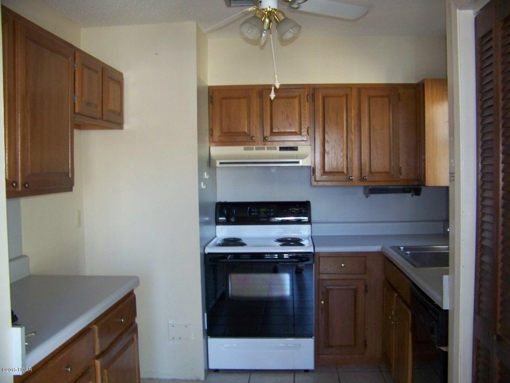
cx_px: 255
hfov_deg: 51.4
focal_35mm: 36
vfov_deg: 39.7
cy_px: 192
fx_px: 530
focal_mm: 5.85
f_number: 2.8
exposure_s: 1/30
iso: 200
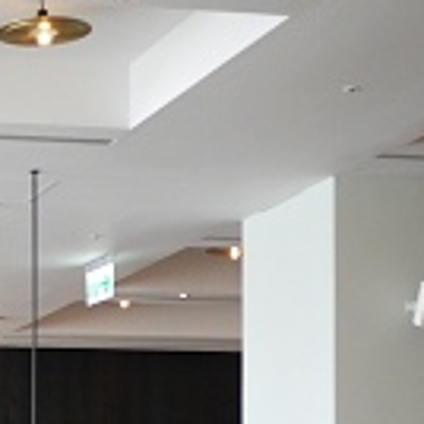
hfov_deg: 13.9
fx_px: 1635
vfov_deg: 13.9
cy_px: 630
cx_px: -206
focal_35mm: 118
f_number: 2.5
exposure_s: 1/60
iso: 160
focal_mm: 14
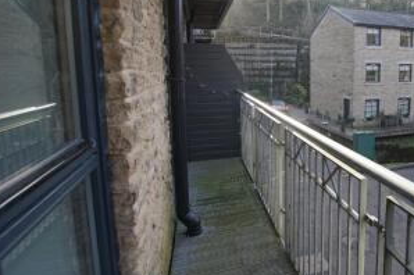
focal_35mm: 24
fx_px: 276
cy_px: 135
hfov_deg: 68.4
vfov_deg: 53.0
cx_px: 317
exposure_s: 1/60
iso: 100
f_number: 4
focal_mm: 10
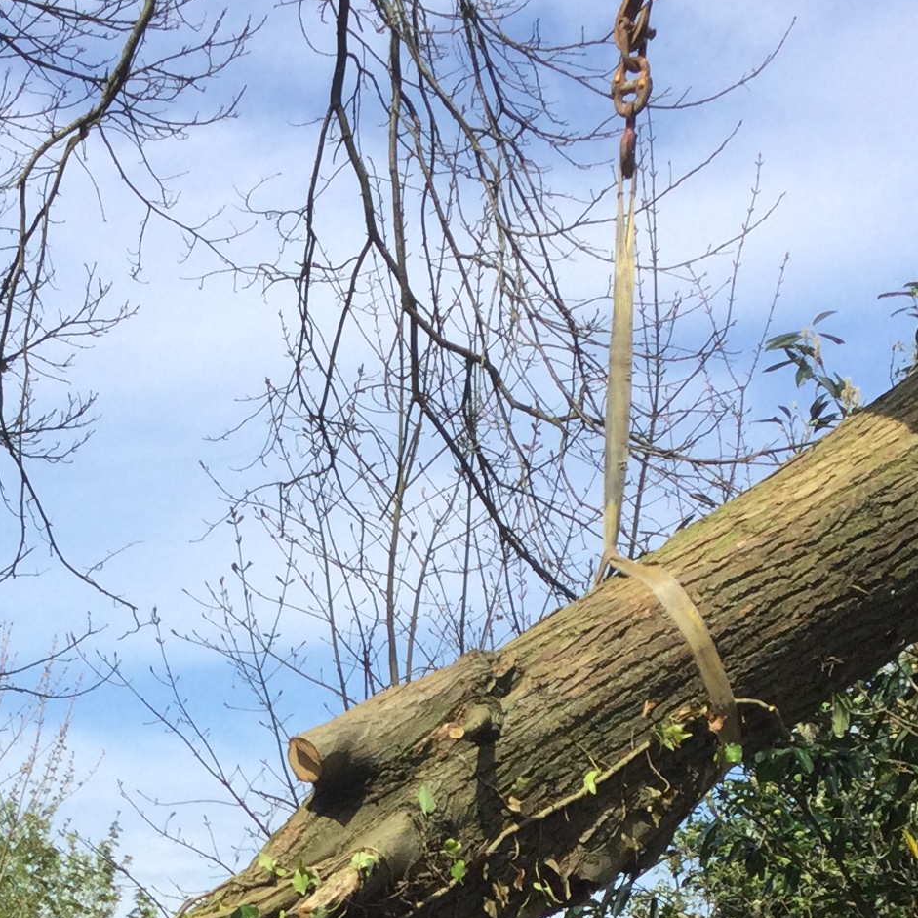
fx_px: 2850
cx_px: 403
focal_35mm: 95
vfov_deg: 17.6
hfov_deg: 18.3
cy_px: 1056
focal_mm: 3.3
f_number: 2.4
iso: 25
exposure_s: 1/886
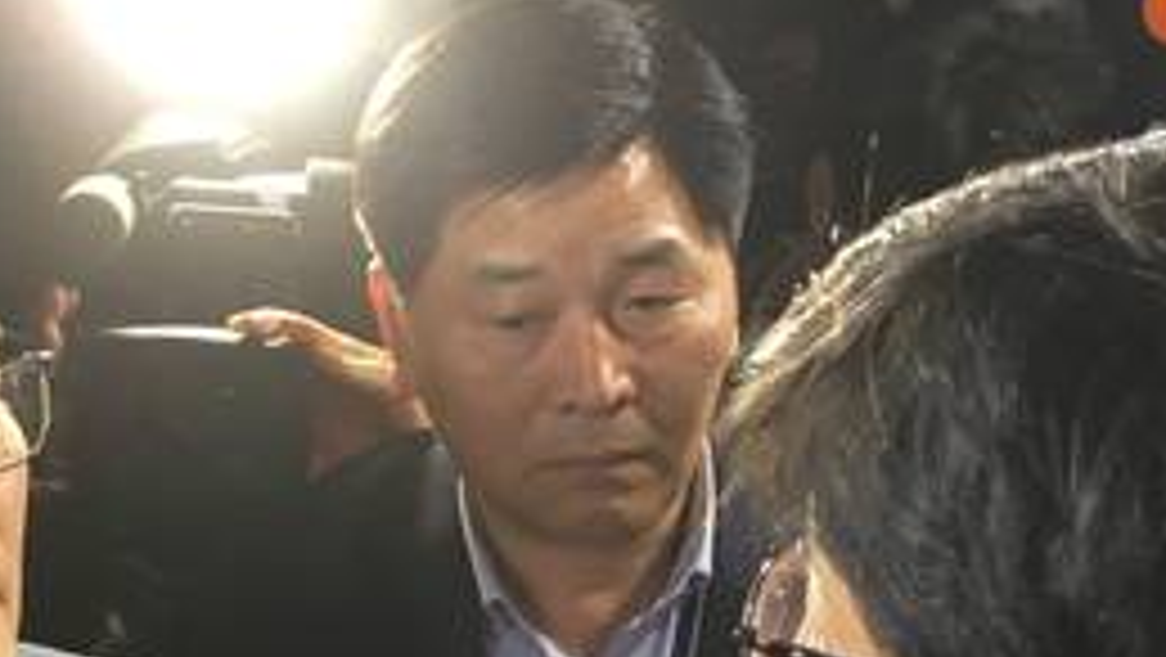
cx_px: 504
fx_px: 2567
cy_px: 594
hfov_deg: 25.6
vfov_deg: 14.4
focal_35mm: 83
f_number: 2.2
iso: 64
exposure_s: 1/30
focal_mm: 4.15
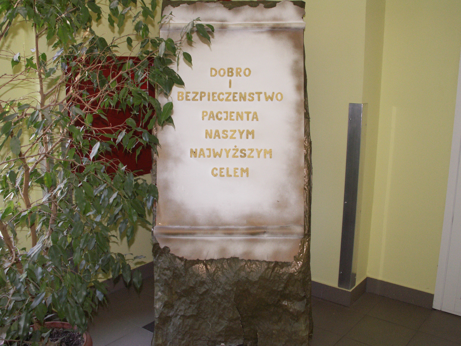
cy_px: 173
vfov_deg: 40.7
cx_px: 230
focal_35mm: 35
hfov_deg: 52.6
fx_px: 466
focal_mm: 5.86
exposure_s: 1/40
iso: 160
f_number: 2.8
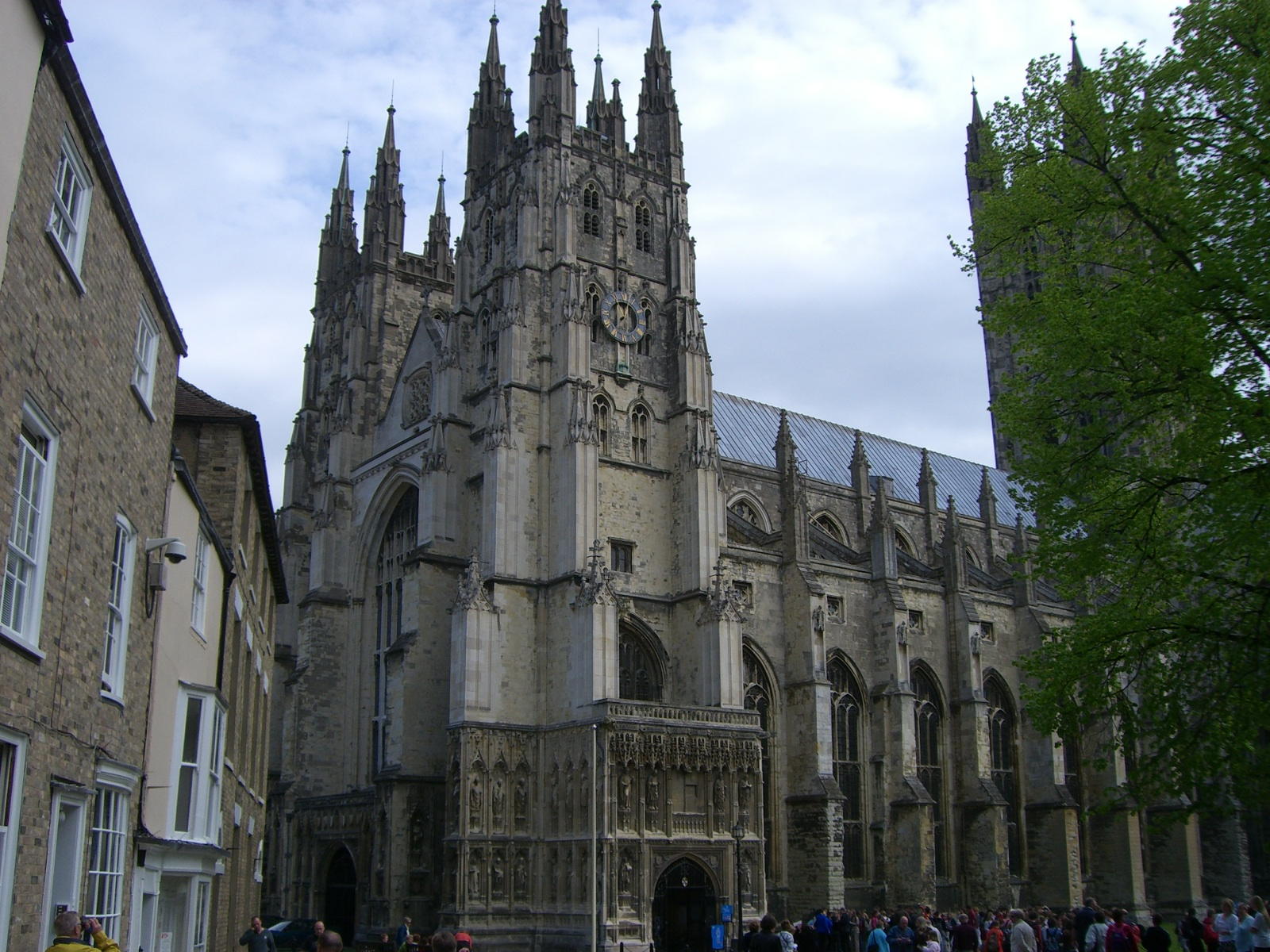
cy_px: 476
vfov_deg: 37.7
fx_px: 1394
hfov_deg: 49.0
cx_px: 635
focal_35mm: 38
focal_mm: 6.2
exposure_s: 1/640
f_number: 4.3
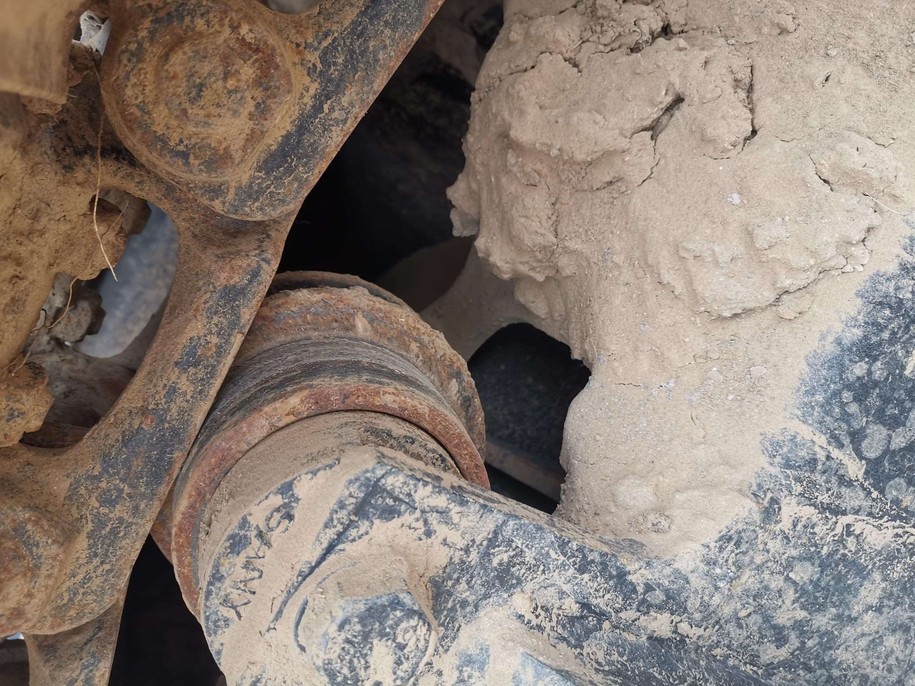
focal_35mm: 27
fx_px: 714
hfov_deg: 65.3
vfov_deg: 51.4
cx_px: 458
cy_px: 343
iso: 100
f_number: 1.8
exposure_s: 1/100
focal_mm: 4.75
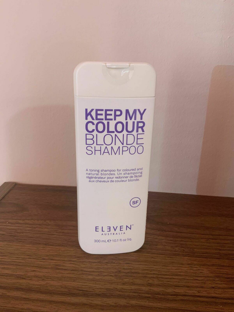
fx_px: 261
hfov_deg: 48.2
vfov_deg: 61.7
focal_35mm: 29
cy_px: 156
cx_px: 117
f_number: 1.8
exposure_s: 1/50
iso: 64
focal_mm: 3
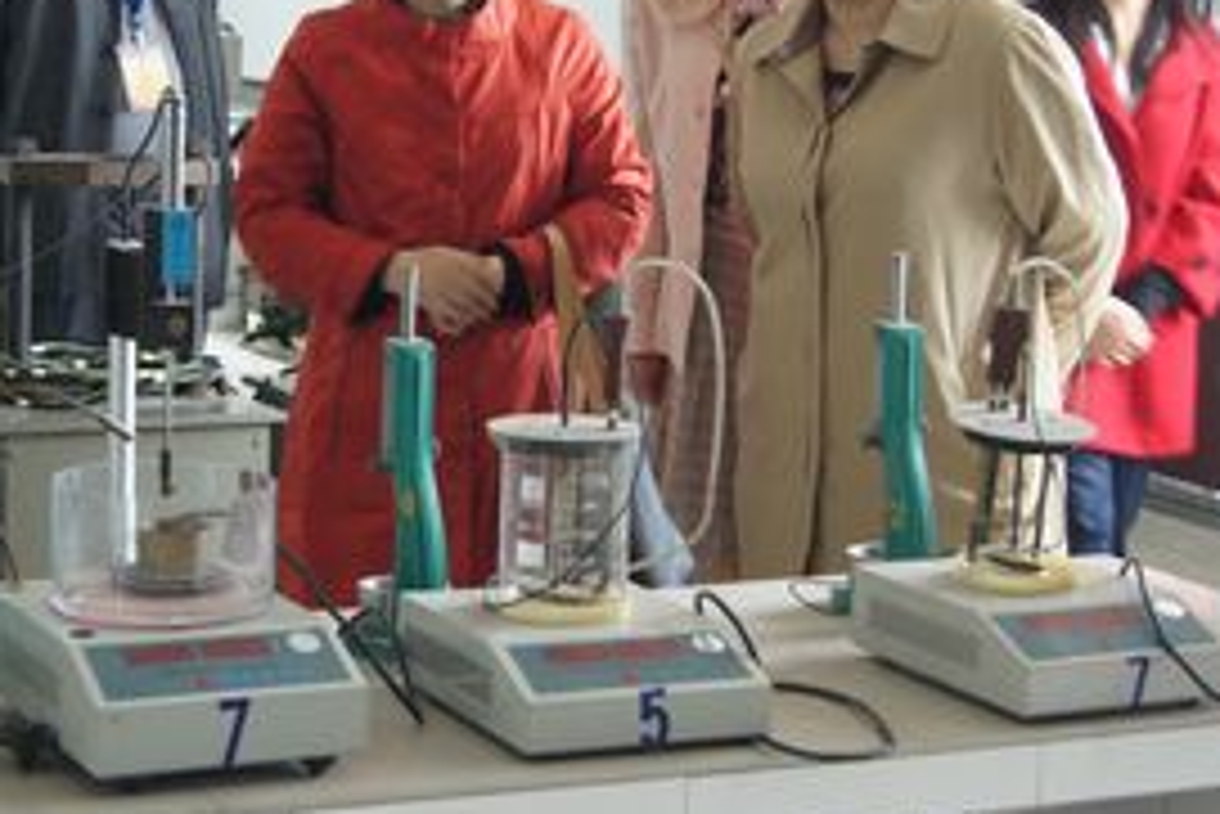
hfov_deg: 24.2
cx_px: 324
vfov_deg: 16.4
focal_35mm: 83
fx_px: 2814
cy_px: 286
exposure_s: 1/20
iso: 1600
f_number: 4.5
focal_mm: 30
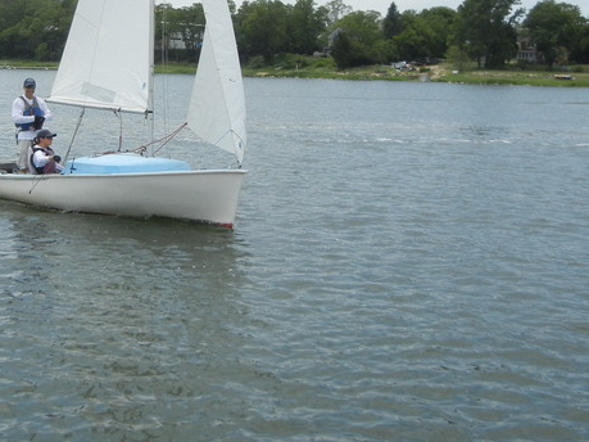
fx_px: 1140
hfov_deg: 28.4
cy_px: 154
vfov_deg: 21.8
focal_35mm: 67
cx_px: 119
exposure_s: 1/558
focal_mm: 5.4
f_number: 7
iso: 160
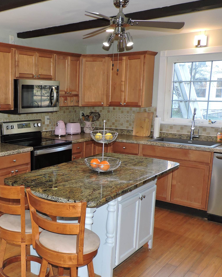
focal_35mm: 38
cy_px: 156
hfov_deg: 37.4
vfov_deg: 47.8
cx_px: 36
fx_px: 312
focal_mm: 4.3
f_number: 3
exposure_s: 1/30
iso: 200
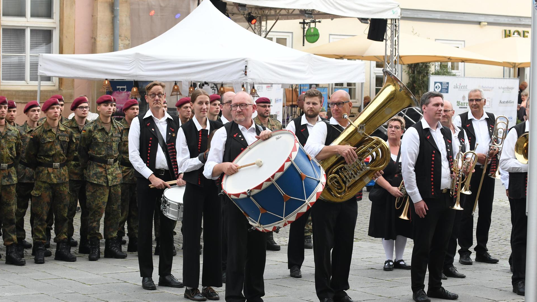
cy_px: 169
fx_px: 1125
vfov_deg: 15.3
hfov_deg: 26.8
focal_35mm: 79
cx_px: 268
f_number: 5
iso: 640
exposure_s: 1/160
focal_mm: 50
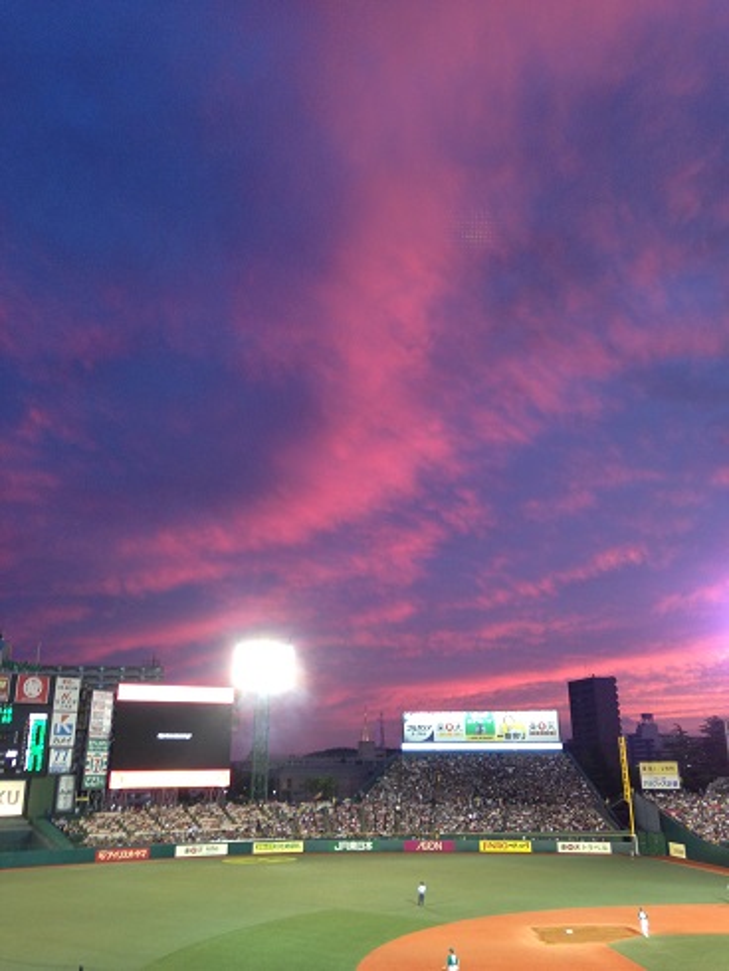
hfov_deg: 43.0
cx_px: 364
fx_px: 926
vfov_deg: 55.3
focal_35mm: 33
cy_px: 486
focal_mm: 4.13
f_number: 2.4
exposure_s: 1/20
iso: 80
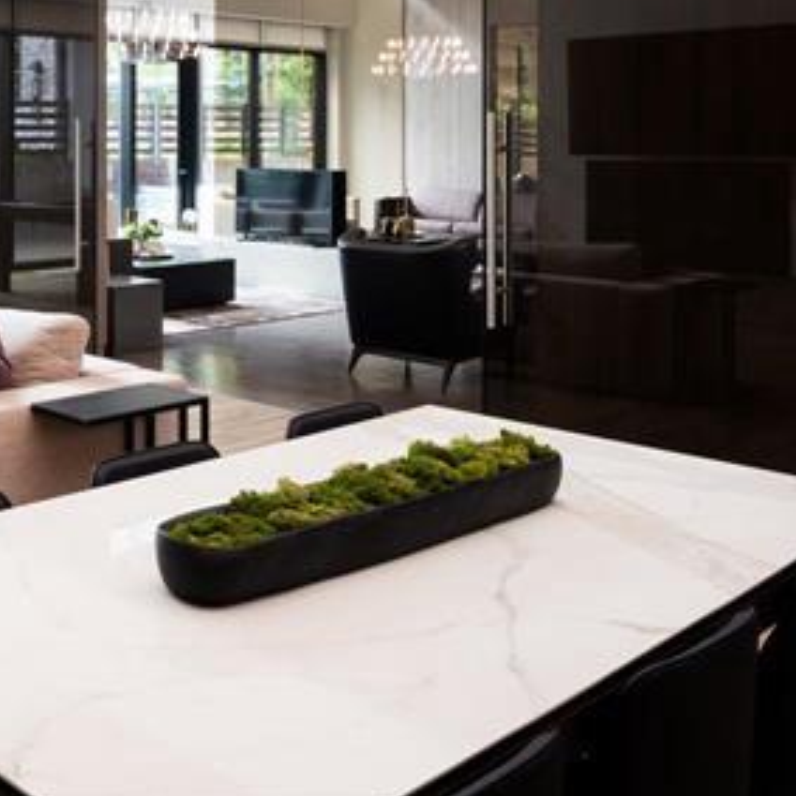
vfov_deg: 38.1
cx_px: -34
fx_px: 1095
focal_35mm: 42
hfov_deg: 35.4
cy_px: 131
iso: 800
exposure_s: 1/80
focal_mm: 19.5
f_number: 16
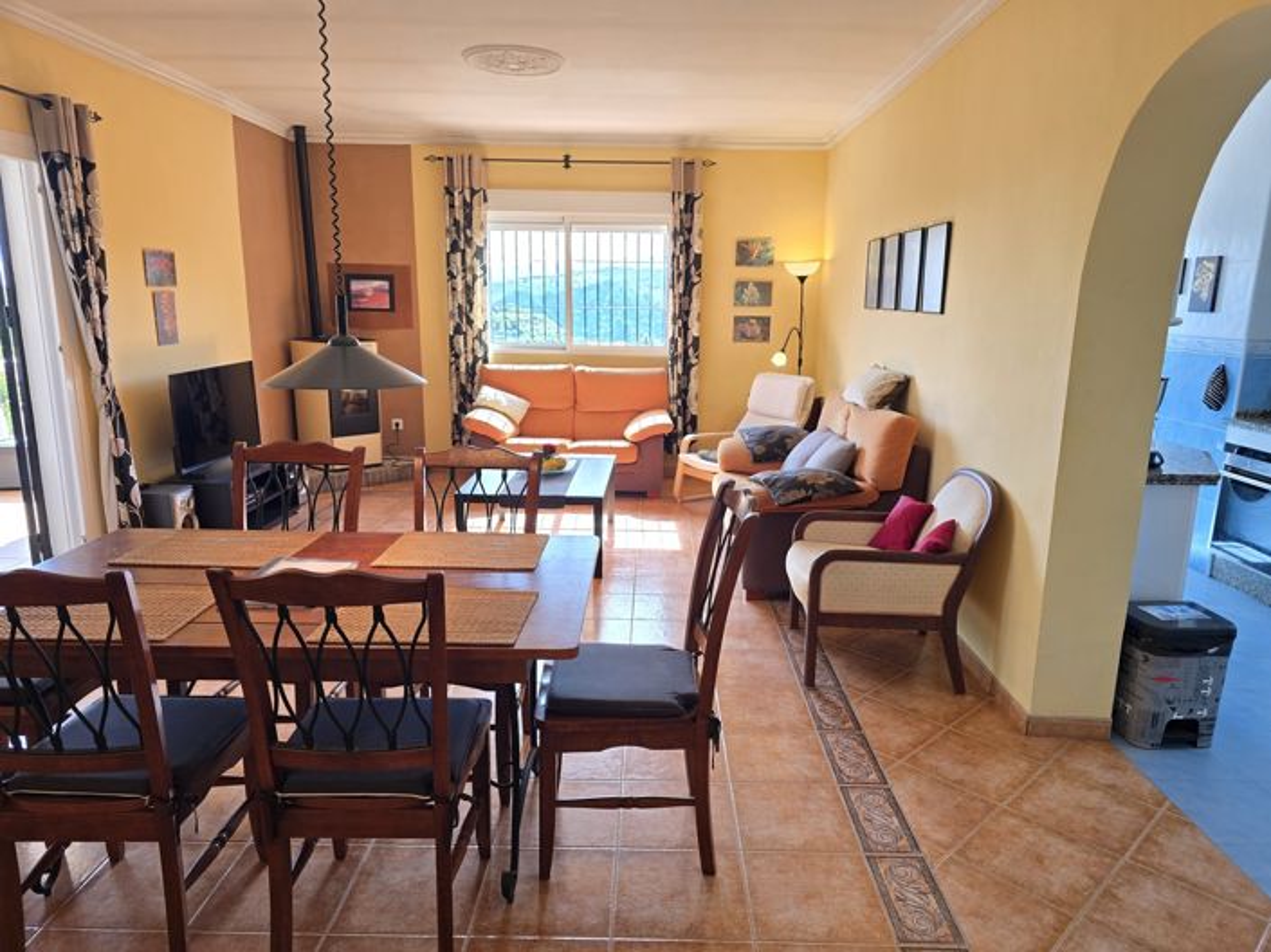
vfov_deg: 58.8
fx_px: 844
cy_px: 476
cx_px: 636
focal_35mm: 23
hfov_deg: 74.0
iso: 50
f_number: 1.7
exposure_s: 1/100
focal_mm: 6.3
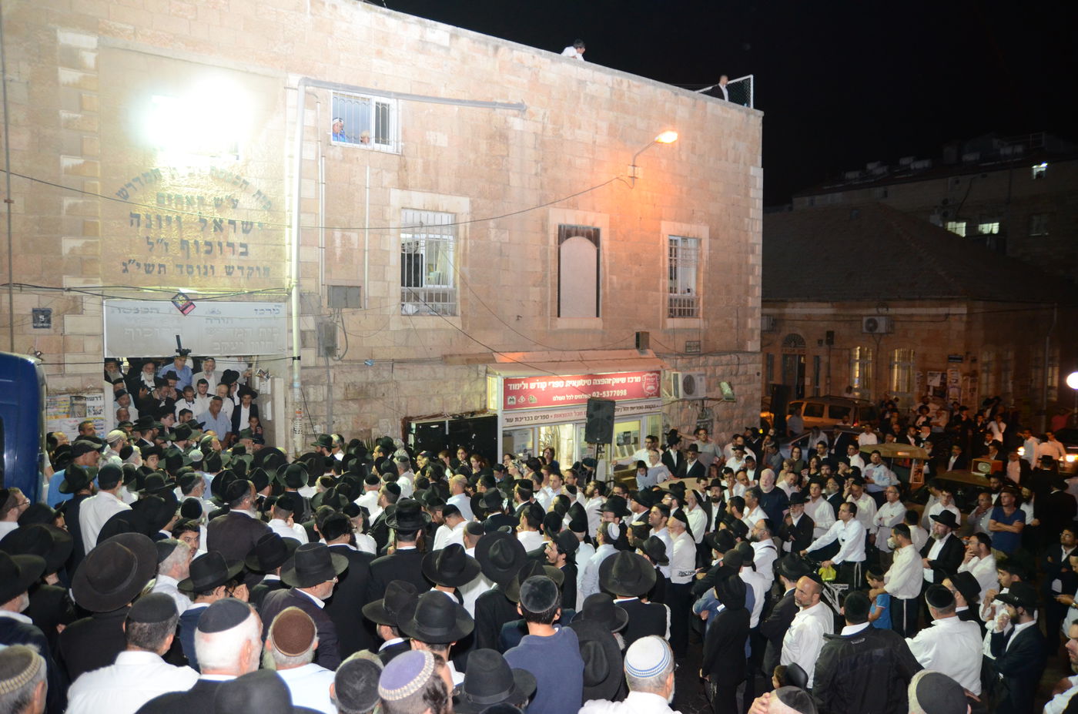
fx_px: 762
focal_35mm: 26
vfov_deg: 50.2
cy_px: 357
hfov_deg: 70.6
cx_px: 539
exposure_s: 1/100
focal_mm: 17
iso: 2000
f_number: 3.5
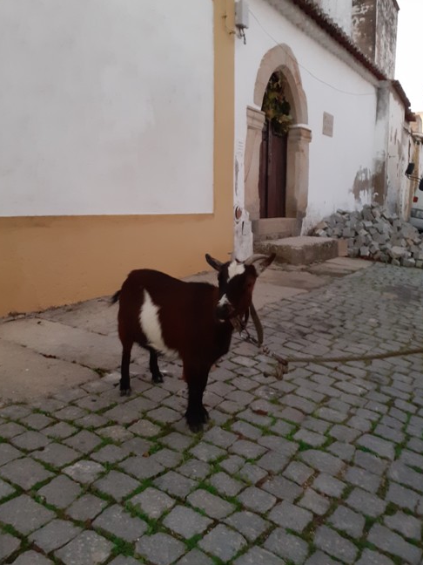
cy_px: 256
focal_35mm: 30
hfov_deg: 46.8
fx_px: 489
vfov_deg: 59.9
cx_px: 211
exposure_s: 1/25
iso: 320
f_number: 1.9
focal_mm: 3.6
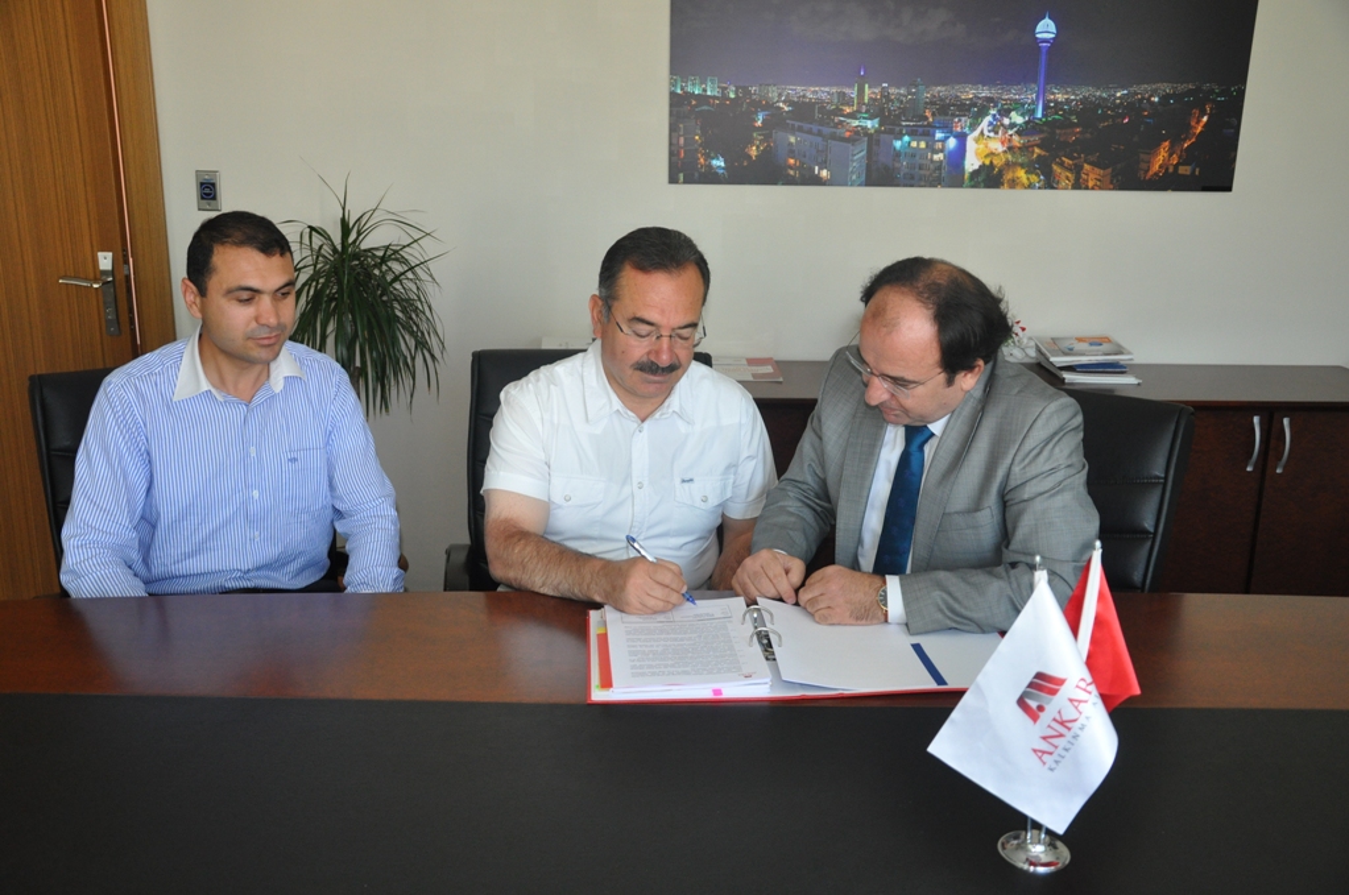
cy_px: 448
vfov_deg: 39.9
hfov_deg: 57.3
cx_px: 674
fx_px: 1235
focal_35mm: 33
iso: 800
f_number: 3.8
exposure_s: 1/60
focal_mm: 22
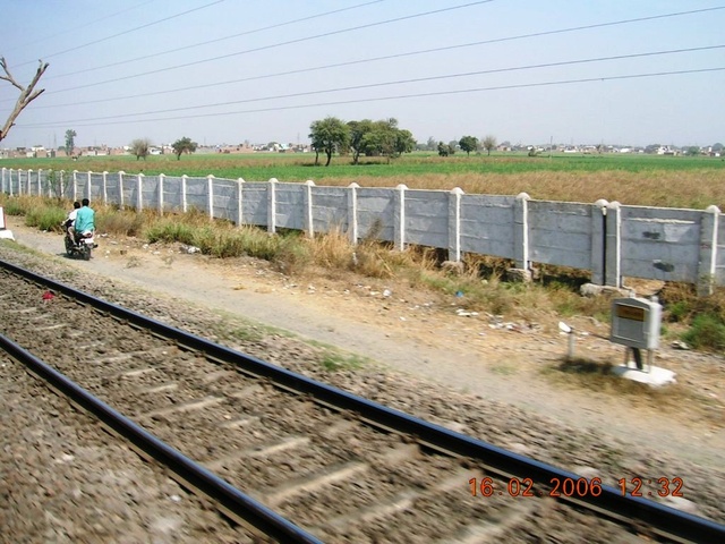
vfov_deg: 40.7
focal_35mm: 35
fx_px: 733
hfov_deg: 52.6
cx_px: 362
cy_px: 272
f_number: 4.8
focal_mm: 5.4
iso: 50
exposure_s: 1/308
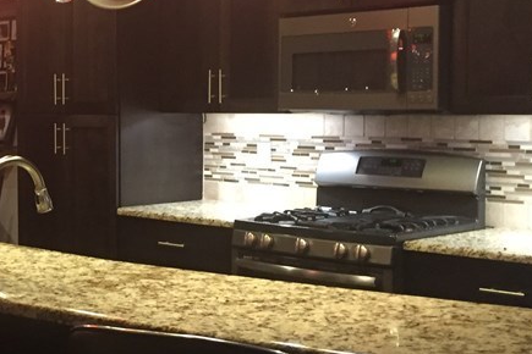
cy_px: 161
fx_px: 1049
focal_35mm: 71
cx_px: -20
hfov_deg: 26.7
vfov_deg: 19.2
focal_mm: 4.15
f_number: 2.2
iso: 250
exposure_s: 1/24
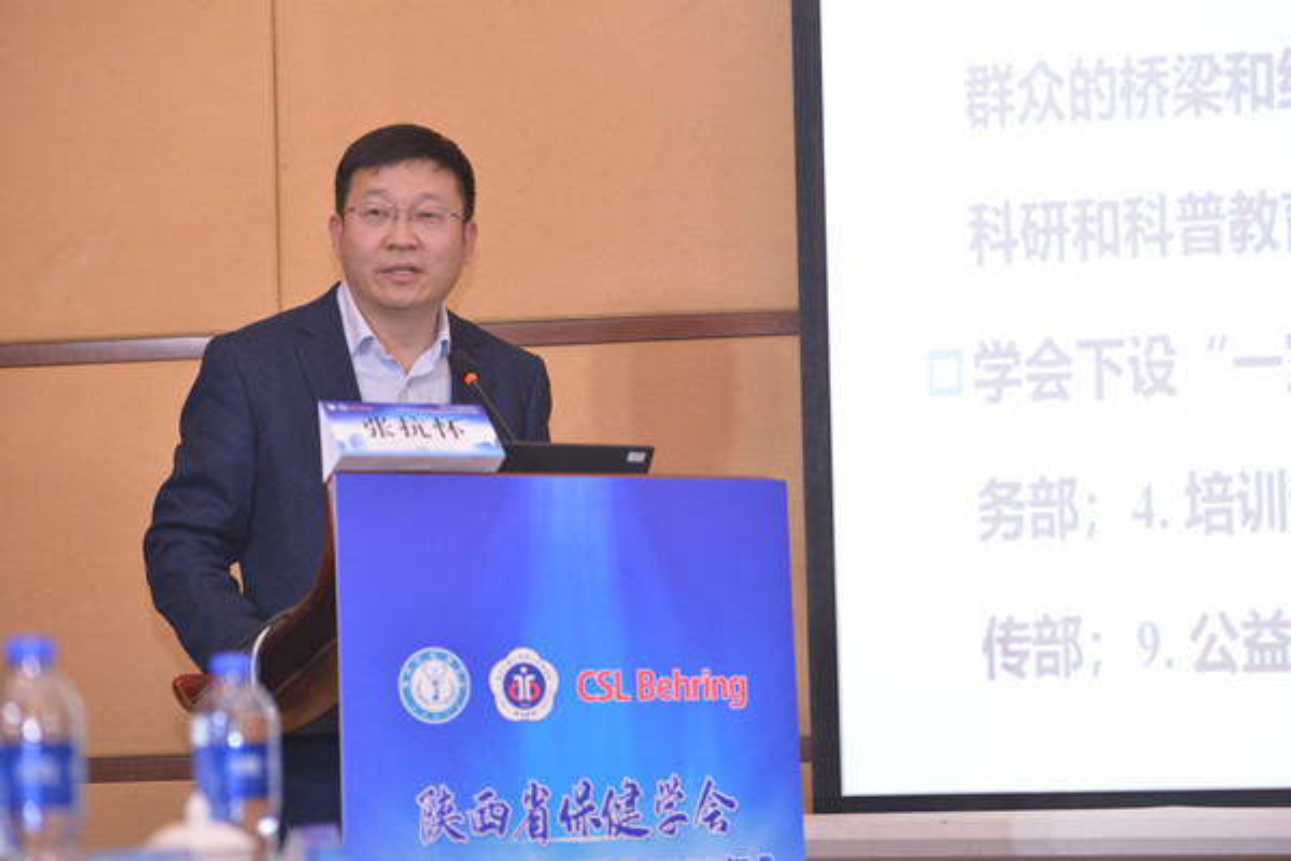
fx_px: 3658
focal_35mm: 102
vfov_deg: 13.4
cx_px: 646
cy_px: 430
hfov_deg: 20.0
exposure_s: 1/80
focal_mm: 102
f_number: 3.5
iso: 800
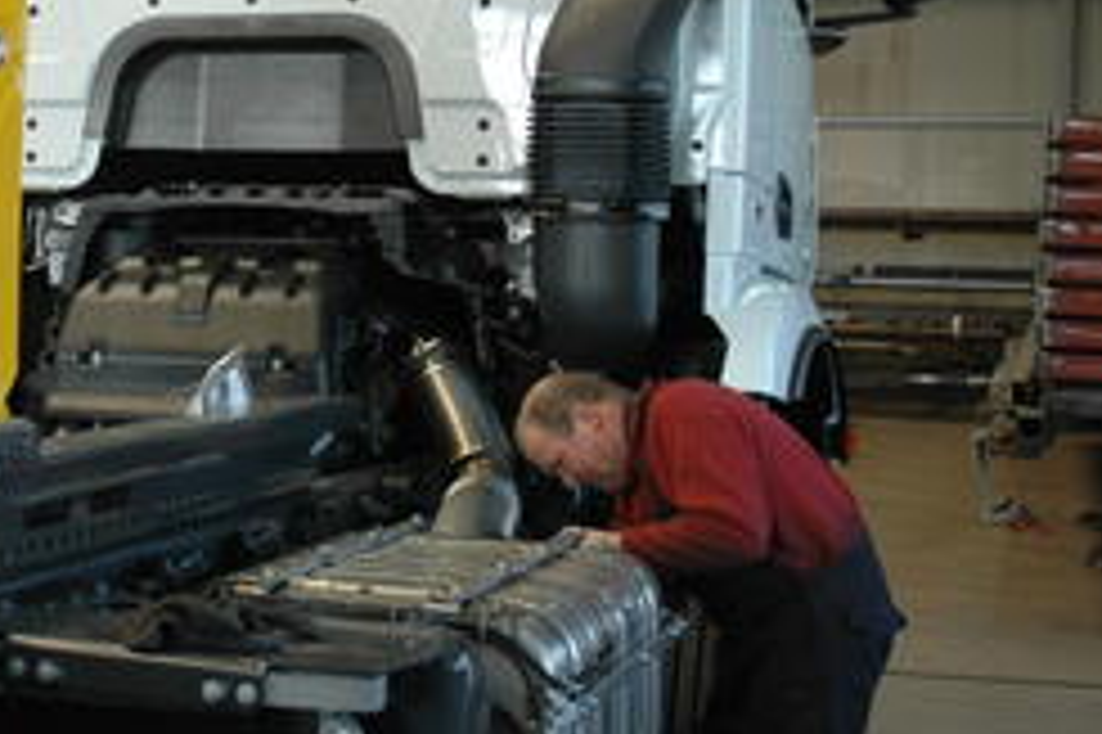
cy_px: 241
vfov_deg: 20.5
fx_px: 2019
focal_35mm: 66
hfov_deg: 29.1
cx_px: 76
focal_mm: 18
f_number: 3.5
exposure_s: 1/50
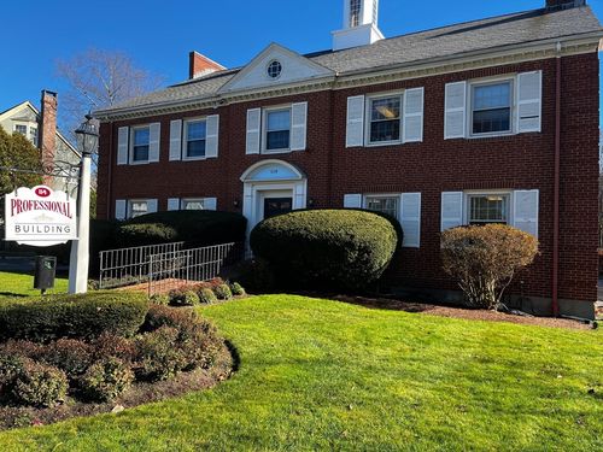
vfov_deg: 53.1
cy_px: 226
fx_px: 453
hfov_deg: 67.3
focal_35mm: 26
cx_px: 302
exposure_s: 1/898
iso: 50
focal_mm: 5.1
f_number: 1.6
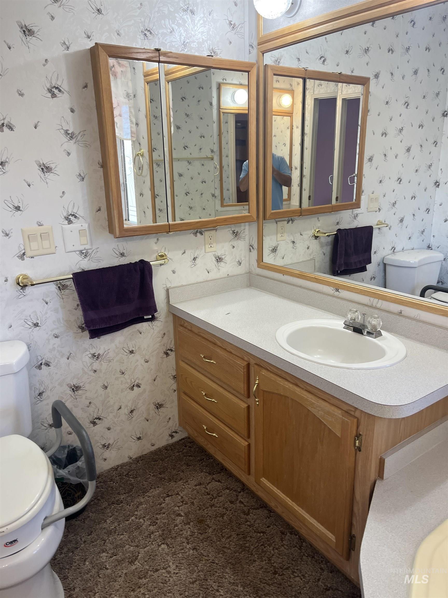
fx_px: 449
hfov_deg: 53.1
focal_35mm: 26
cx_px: 224
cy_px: 299
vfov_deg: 67.3
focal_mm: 5.1
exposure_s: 1/120
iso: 100
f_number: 1.6
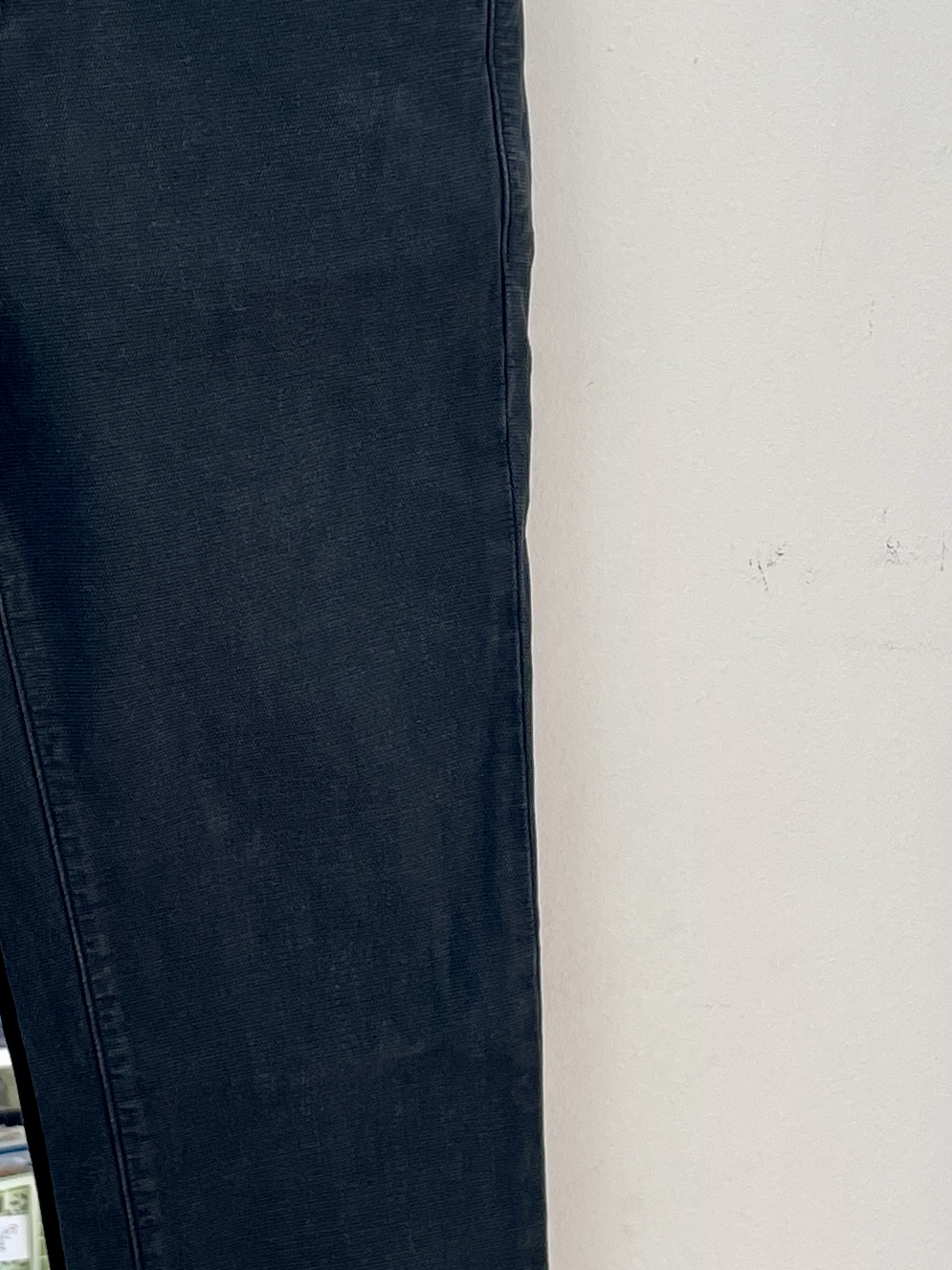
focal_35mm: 79
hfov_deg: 18.5
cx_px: 210
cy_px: 730
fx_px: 2897
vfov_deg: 24.7
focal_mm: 4.2
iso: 50
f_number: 1.6
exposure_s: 1/100
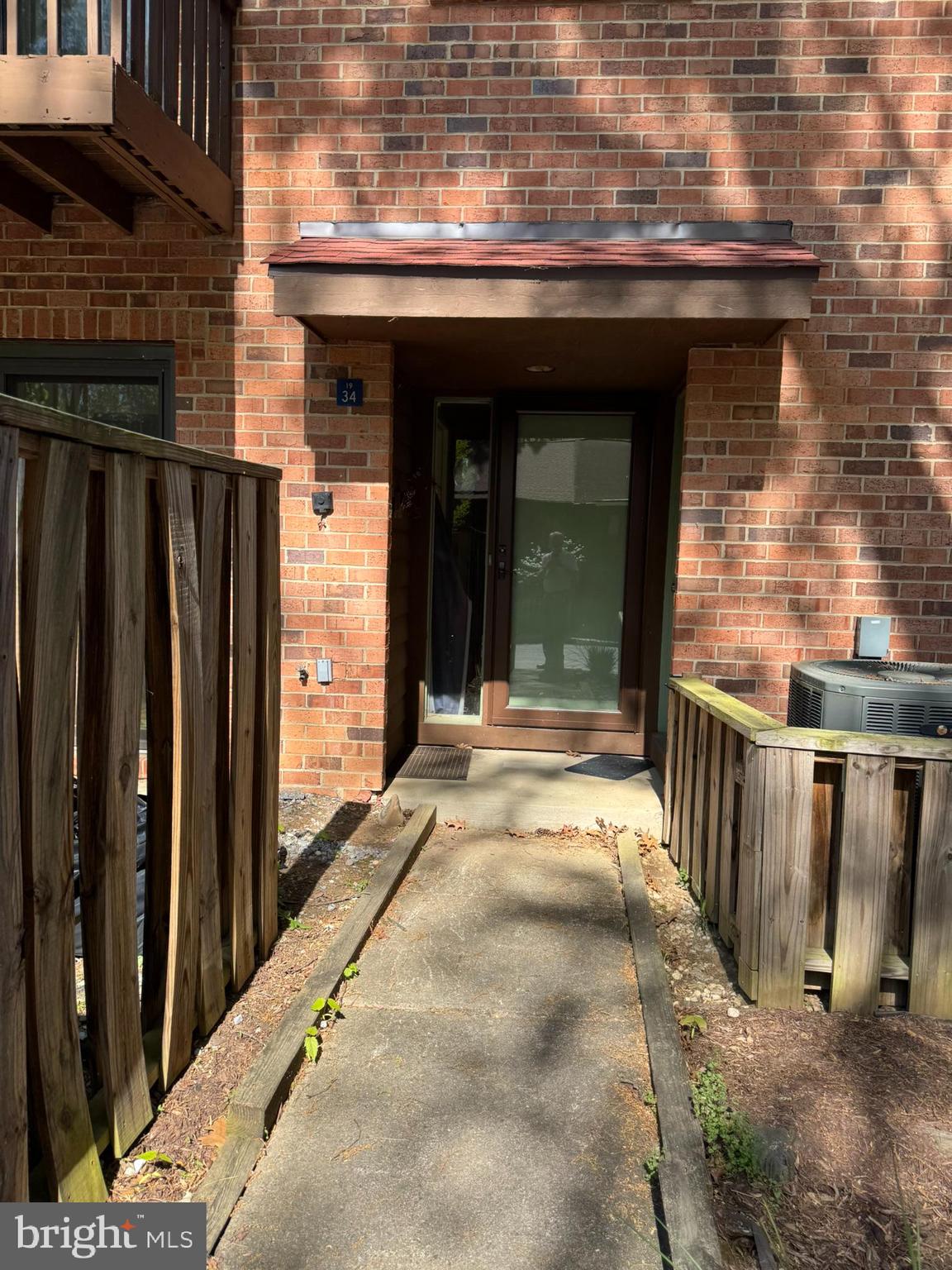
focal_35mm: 24
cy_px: 635
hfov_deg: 56.8
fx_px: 880
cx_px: 476
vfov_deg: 71.6
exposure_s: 1/1366
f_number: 1.78
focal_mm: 6.76
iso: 80
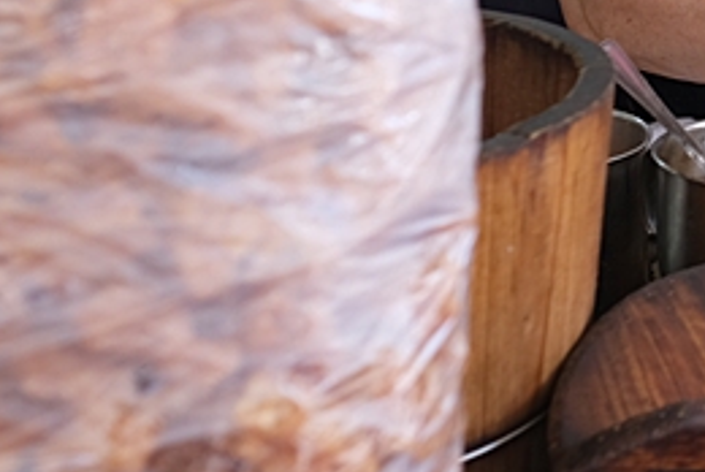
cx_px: 1049
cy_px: -68
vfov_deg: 11.2
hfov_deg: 15.6
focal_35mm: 121
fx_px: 2372
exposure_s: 1/75
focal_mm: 23
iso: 400
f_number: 3.6
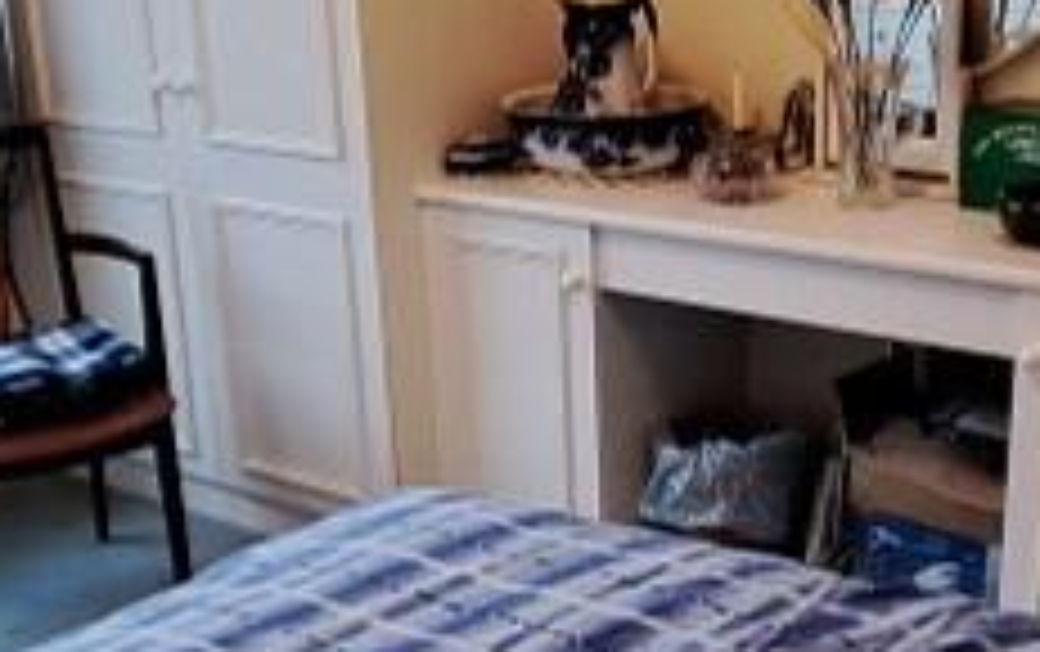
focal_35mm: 61
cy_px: 486
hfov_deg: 33.3
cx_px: 626
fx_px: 1731
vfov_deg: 21.2
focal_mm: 1.74
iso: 250
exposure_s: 1/50
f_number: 2.2
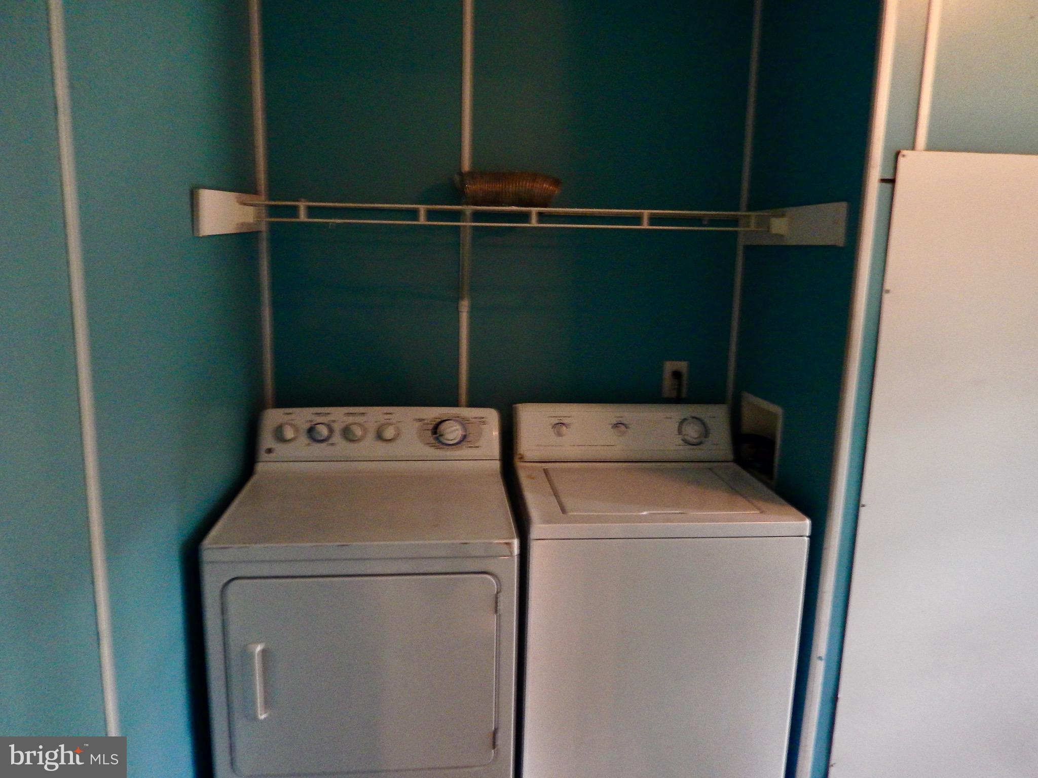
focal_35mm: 25
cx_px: 519
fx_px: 750
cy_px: 389
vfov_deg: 54.9
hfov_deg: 69.4
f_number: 3.4
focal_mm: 4.5
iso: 250
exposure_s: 1/30
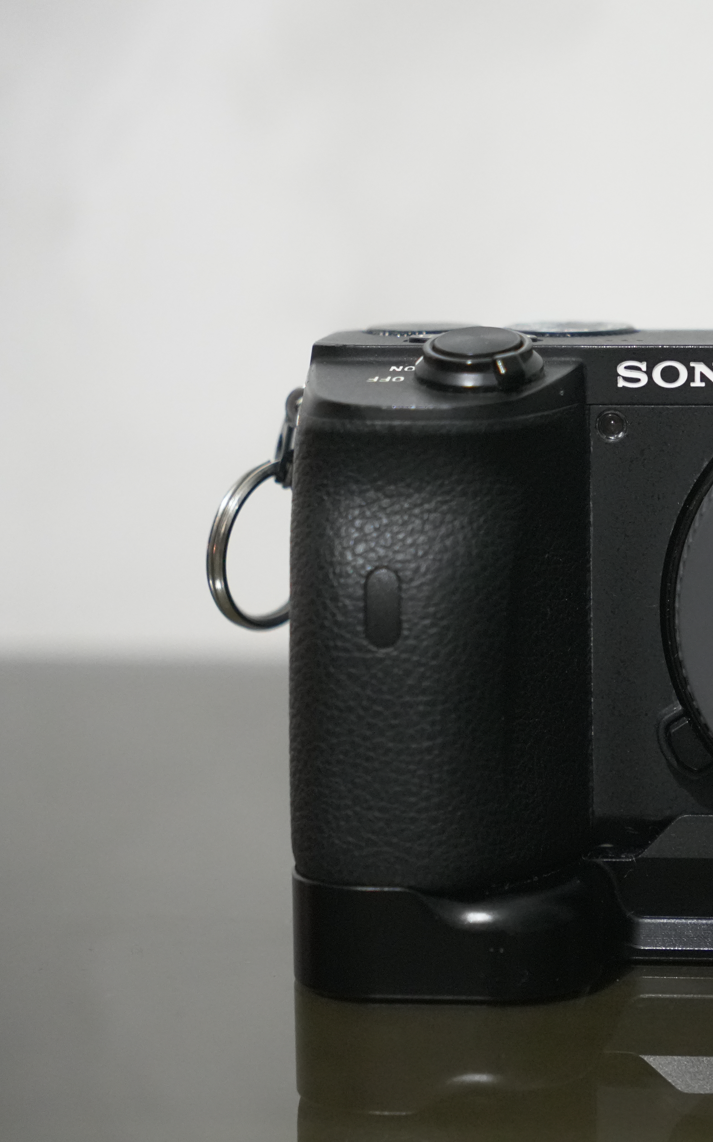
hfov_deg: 11.2
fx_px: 3576
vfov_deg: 18.1
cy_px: 570
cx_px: 760
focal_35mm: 115
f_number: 2.8
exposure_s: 1/100
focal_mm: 50
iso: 3200
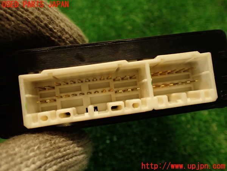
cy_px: 86
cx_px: 114
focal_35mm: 30
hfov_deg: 60.0
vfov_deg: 46.8
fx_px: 197
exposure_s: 1/30
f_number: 2.3
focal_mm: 5.4
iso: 200
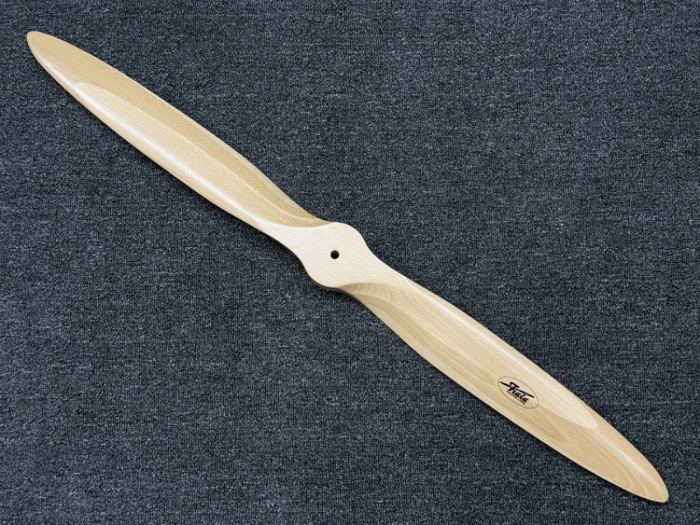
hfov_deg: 39.7
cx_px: 350
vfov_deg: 30.3
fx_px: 970
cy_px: 262
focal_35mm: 48
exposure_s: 1/100
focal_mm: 6.76
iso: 64
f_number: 1.78
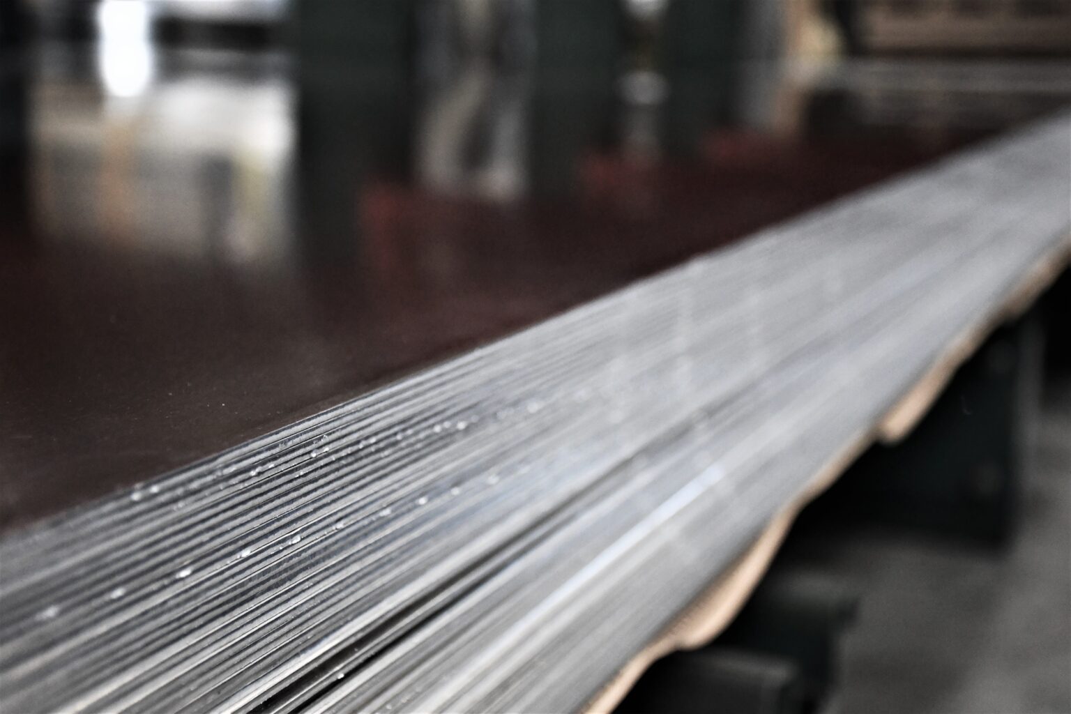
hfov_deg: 35.1
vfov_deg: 23.8
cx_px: 536
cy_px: 357
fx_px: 1696
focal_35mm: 57
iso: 3200
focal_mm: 38
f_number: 4.2
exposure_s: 1/125
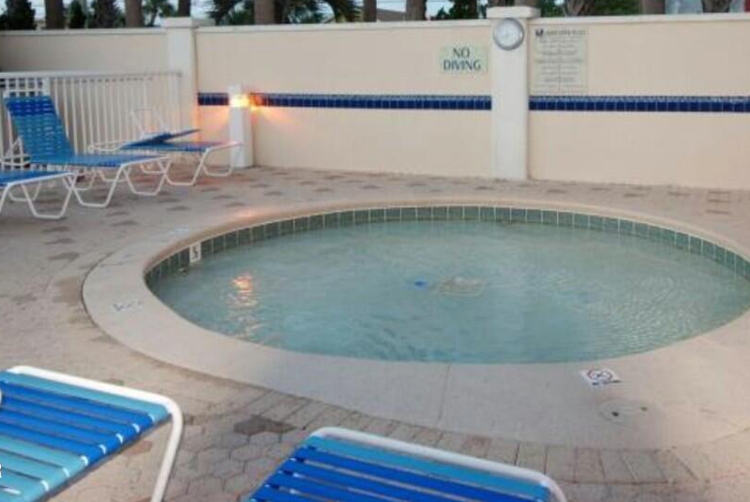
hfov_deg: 52.8
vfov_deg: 36.2
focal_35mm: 36
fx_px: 751
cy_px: 127
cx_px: 437
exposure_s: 1/25
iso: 200
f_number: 4.2
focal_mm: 16
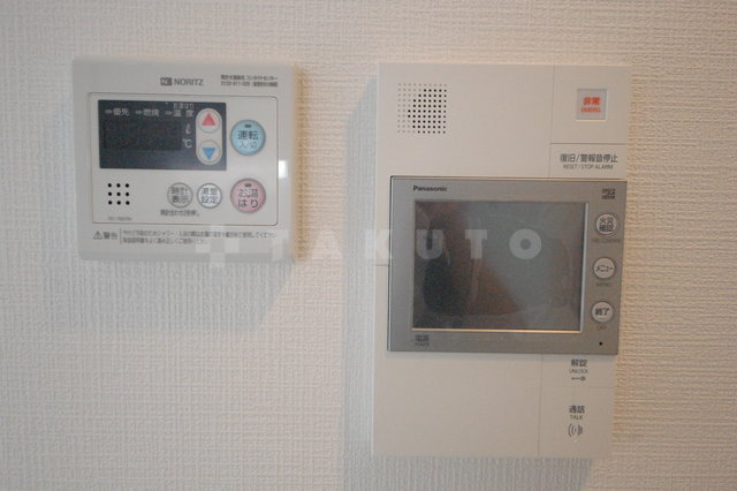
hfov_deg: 77.4
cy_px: 246
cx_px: 368
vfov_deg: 56.1
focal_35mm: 22
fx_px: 460
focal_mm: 15
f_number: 5.6
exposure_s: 1/125
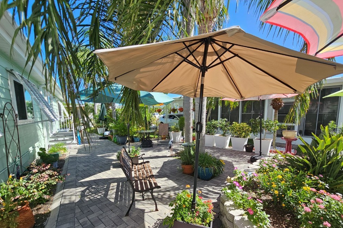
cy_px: 132
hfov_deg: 104.2
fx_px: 133
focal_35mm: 14
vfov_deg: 80.6
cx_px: 176
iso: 50
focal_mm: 2.2
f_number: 2.2
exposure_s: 1/880
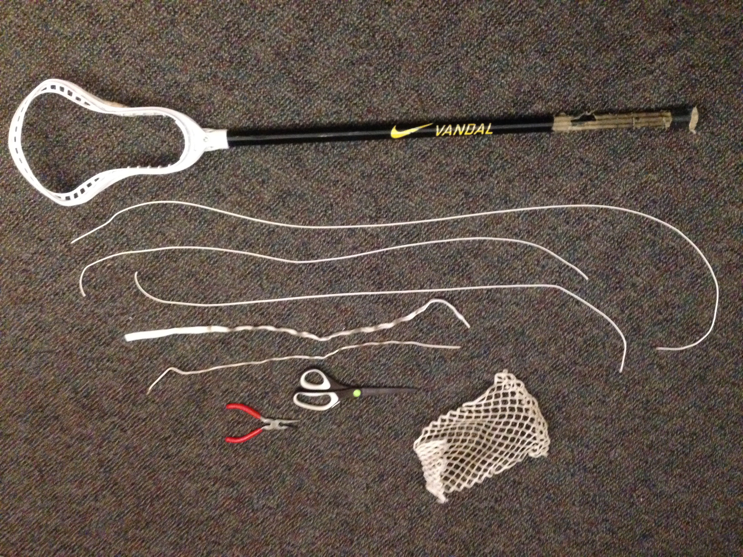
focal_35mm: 33
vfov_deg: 42.9
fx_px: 708
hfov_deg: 55.4
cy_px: 278
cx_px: 372
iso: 800
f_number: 2.4
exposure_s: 1/15
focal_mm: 4.12
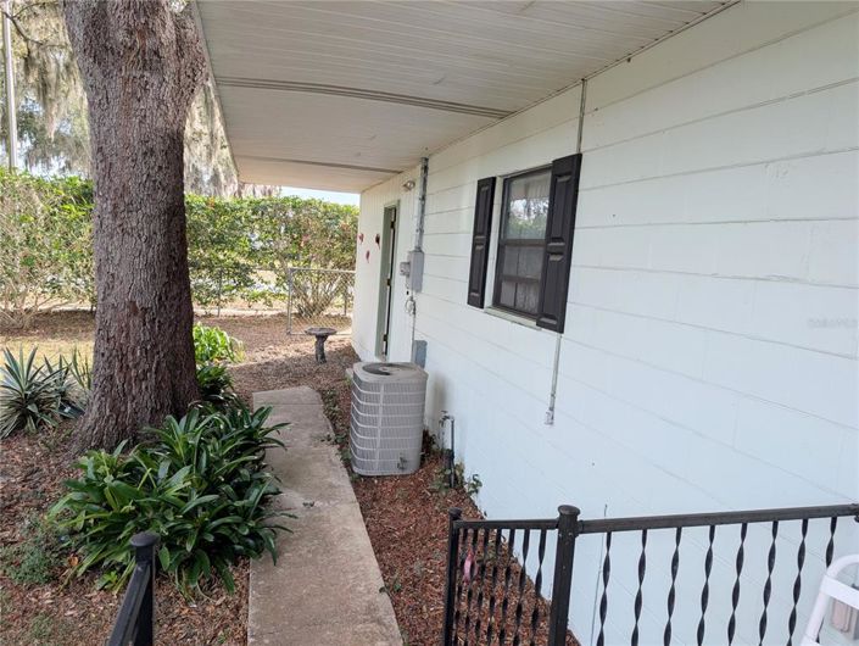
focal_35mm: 24
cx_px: 430
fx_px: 596
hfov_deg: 71.5
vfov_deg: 56.9
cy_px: 323
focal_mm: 6.9
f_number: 1.68
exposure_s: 1/1193
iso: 19
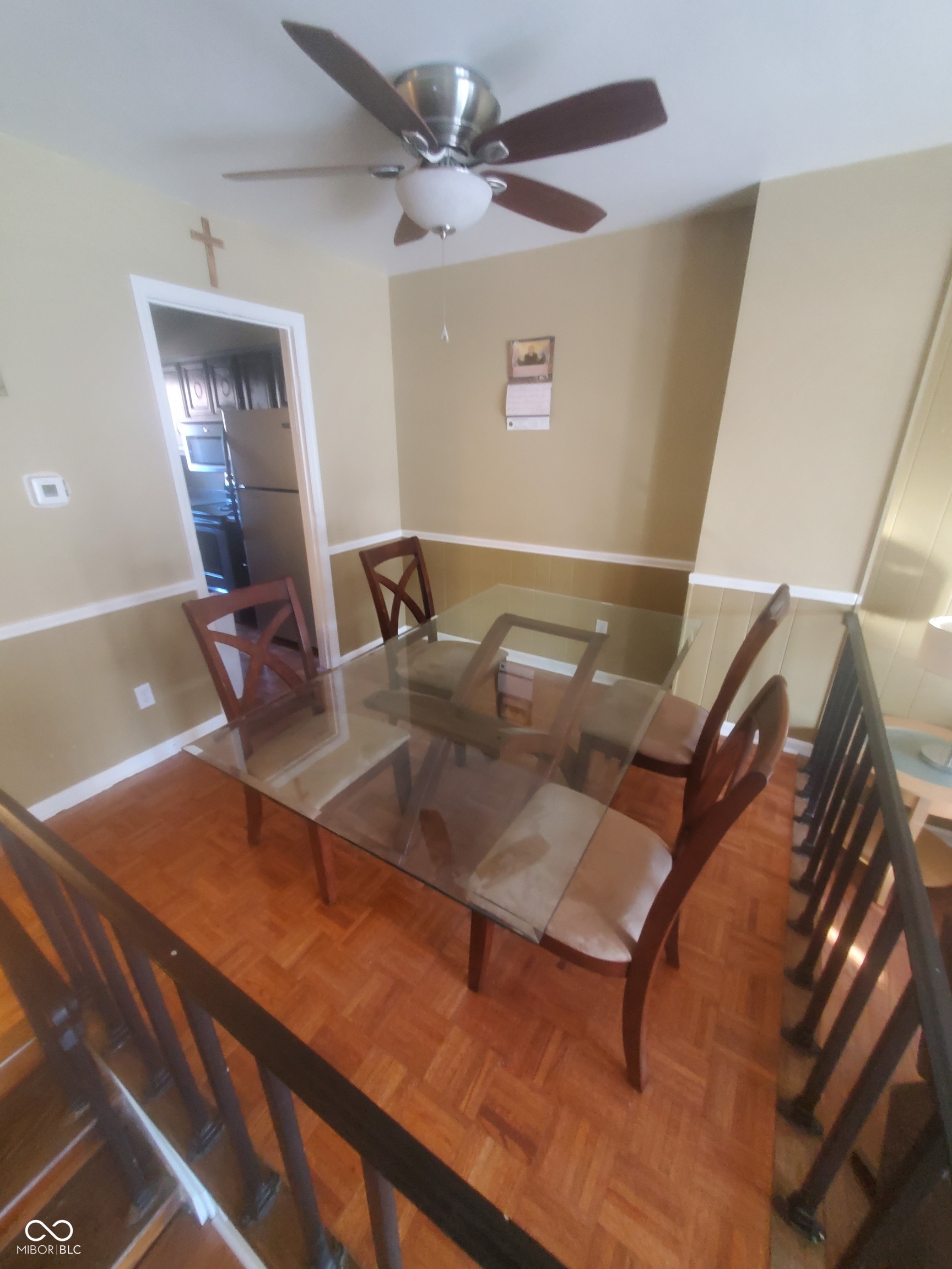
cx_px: 476
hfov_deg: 89.9
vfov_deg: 106.2
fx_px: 477
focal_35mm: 13
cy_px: 634
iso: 1000
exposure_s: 1/17
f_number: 2.2
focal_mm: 1.8
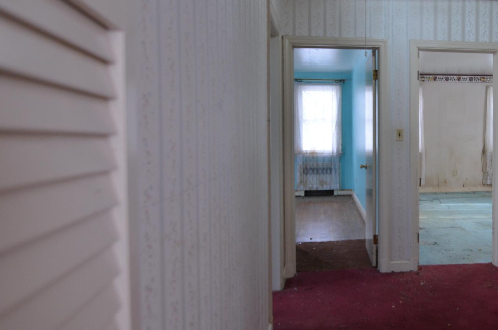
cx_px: 378
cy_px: 145
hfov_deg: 55.8
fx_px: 442
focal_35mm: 32
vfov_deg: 40.9
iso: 800
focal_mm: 14
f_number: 4
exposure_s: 1/60
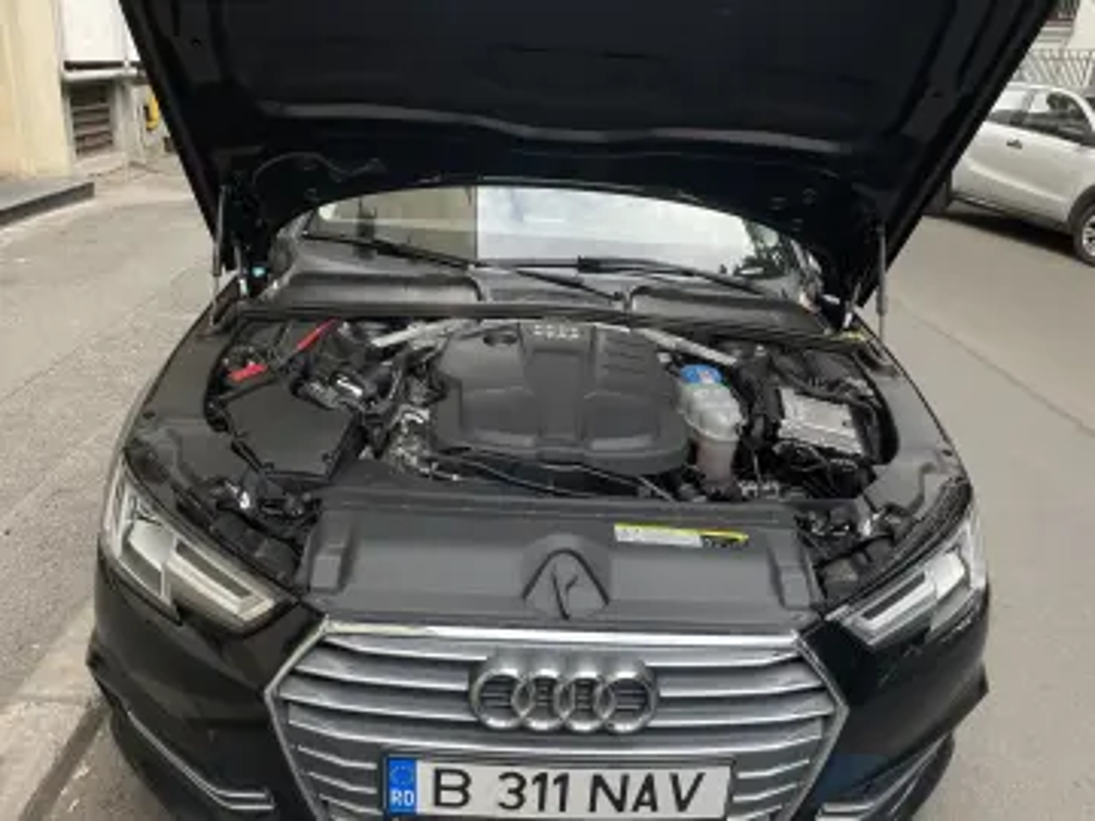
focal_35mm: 26
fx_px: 822
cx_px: 548
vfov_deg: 53.1
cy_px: 410
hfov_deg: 67.3
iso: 32
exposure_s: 1/123
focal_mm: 4.2
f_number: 1.6
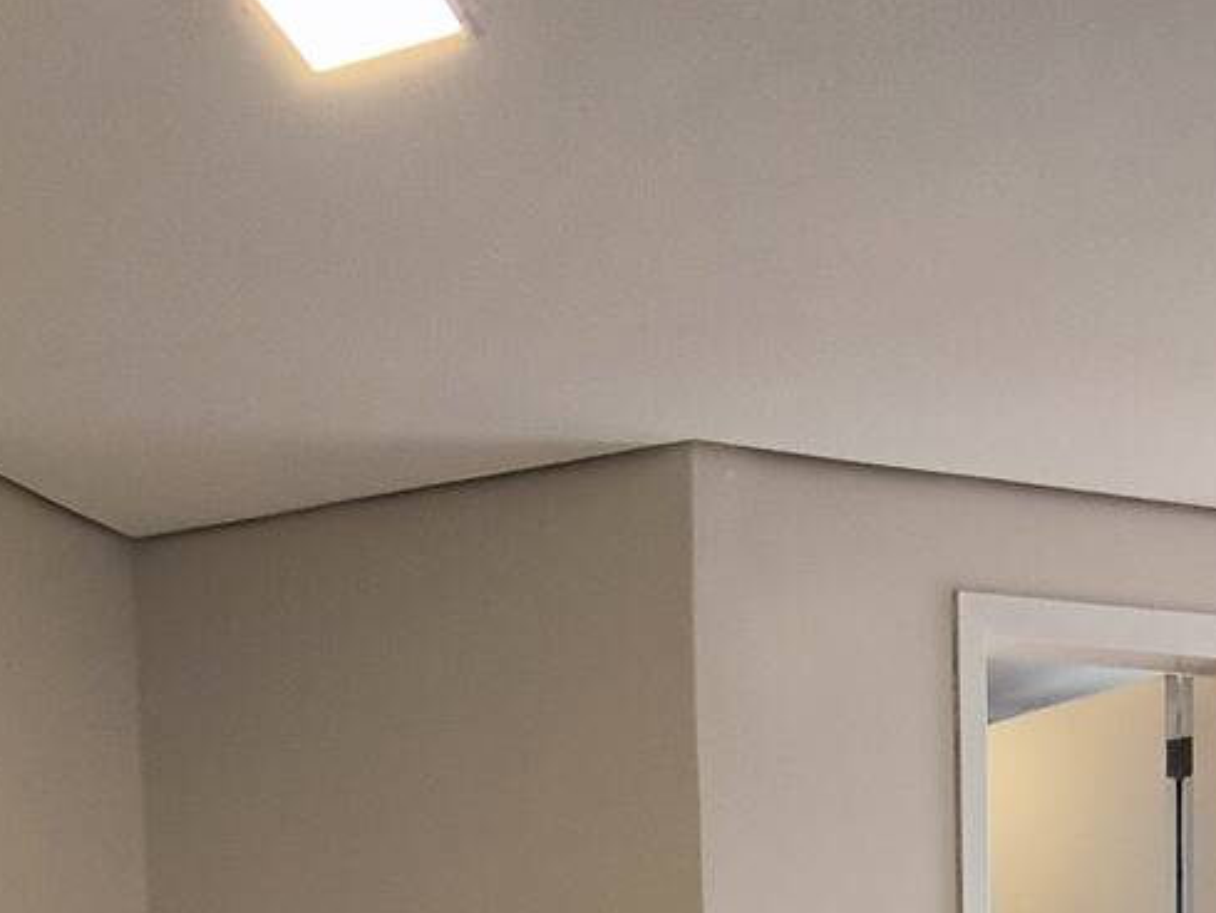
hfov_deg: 40.2
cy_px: 1161
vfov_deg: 26.6
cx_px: 459
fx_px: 1652
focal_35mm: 47
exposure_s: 1/120
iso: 80
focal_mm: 1.65
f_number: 2.2
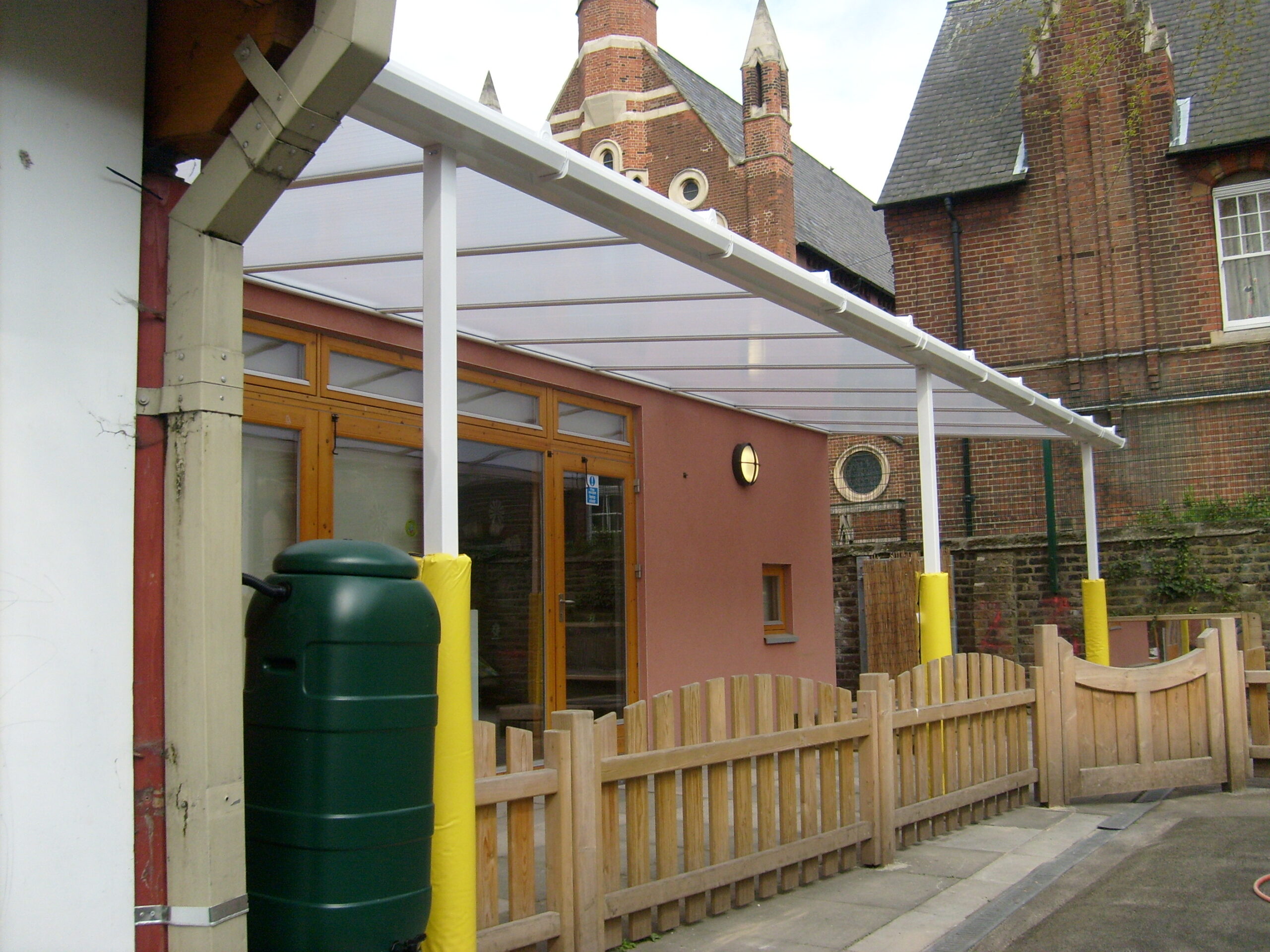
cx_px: 635
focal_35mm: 35
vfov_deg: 40.7
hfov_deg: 52.6
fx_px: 1284
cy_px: 476
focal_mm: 5.8
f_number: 7.1
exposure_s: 1/125
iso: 80
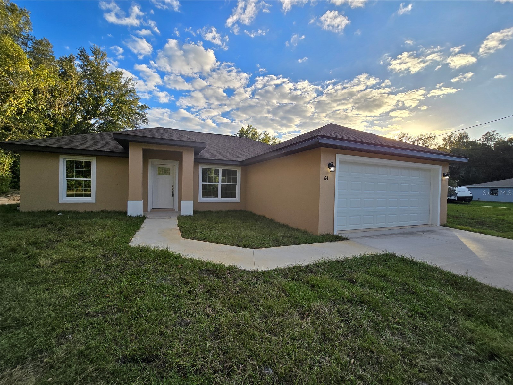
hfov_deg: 106.2
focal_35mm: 13
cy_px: 192
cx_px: 256
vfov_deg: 89.9
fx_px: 193
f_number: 2.2
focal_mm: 2.2
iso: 50
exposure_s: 1/1215
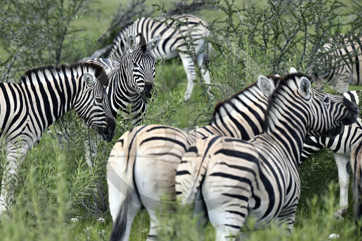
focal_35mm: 280
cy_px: 120
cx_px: 181
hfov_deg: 7.4
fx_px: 2815
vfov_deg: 4.9
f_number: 6.3
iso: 400
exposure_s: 1/1250
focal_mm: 280
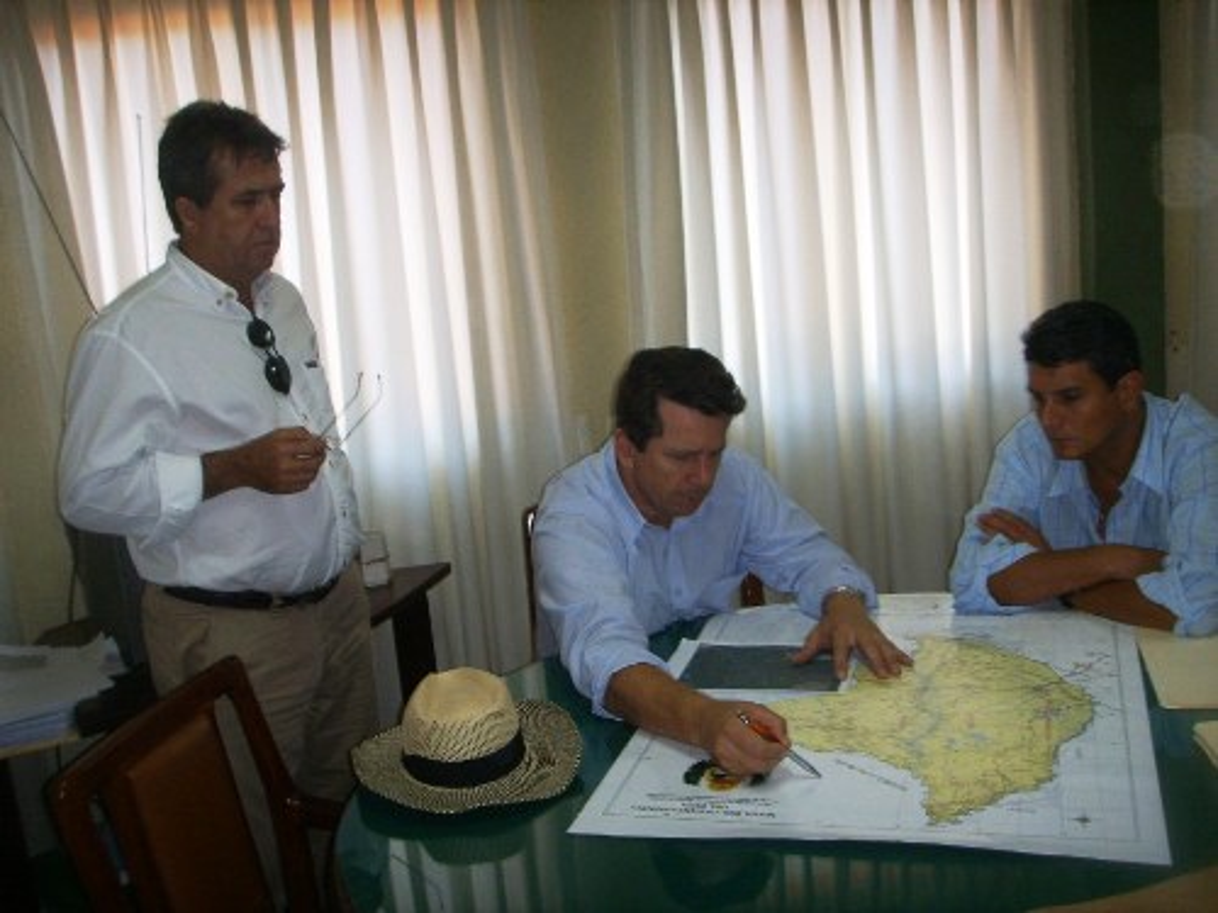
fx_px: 1372
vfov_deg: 36.8
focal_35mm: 39
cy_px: 456
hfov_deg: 47.9
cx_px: 609
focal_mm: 6.6
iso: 100
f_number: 3.5
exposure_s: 1/45
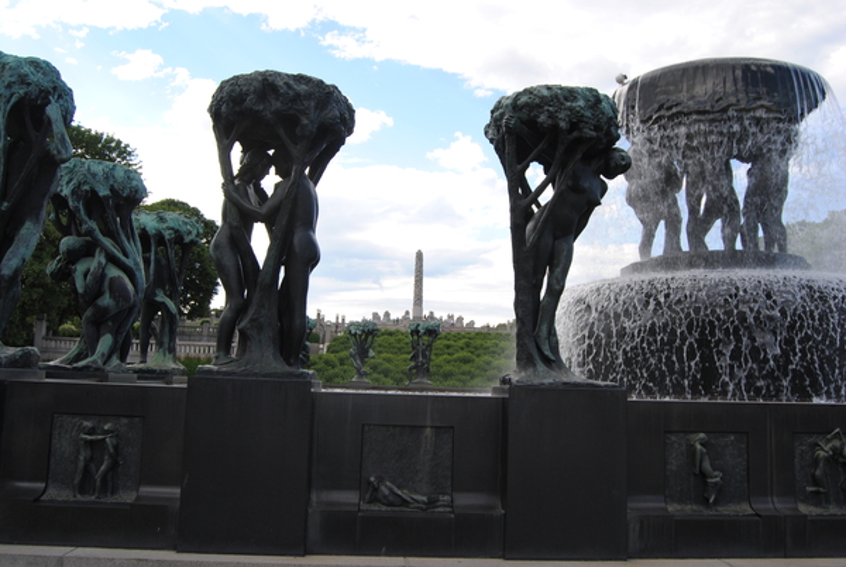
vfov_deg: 43.7
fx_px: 706
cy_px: 284
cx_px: 423
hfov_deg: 61.9
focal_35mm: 30
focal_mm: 20
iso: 100
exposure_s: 1/160
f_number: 6.3
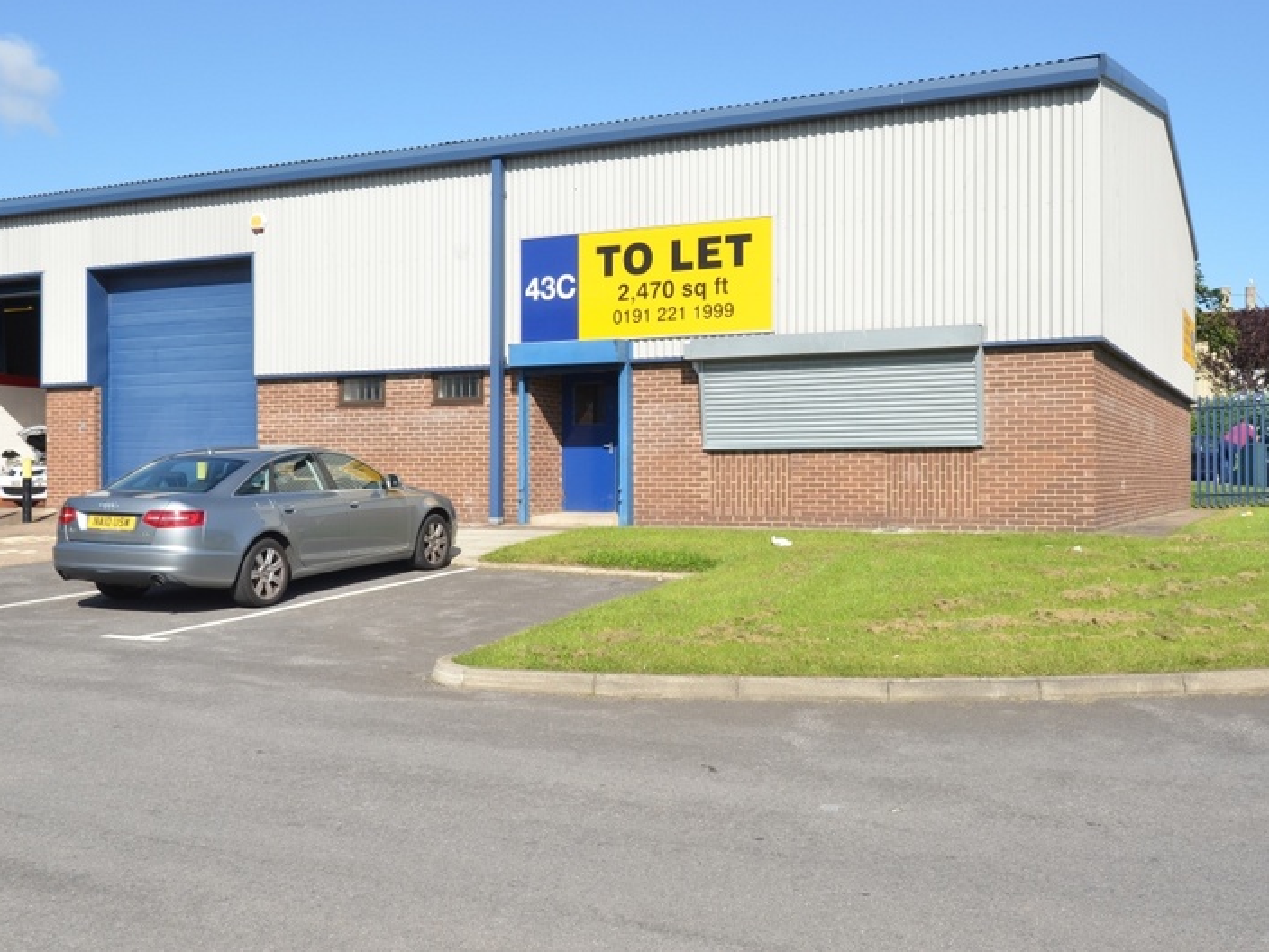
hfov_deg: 51.4
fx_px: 1320
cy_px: 476
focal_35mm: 36
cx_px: 625
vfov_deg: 39.7
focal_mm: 22
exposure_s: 1/320
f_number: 8
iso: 200
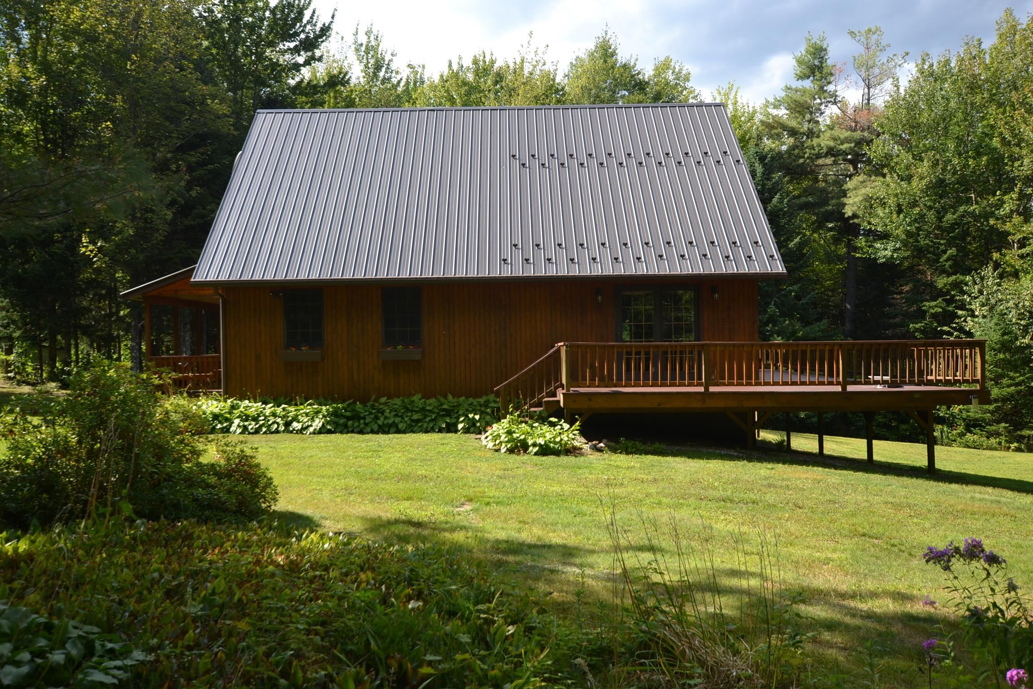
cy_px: 344
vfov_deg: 43.6
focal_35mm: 30
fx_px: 861
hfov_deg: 61.9
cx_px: 516
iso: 100
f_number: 6.3
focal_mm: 20
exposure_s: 1/160
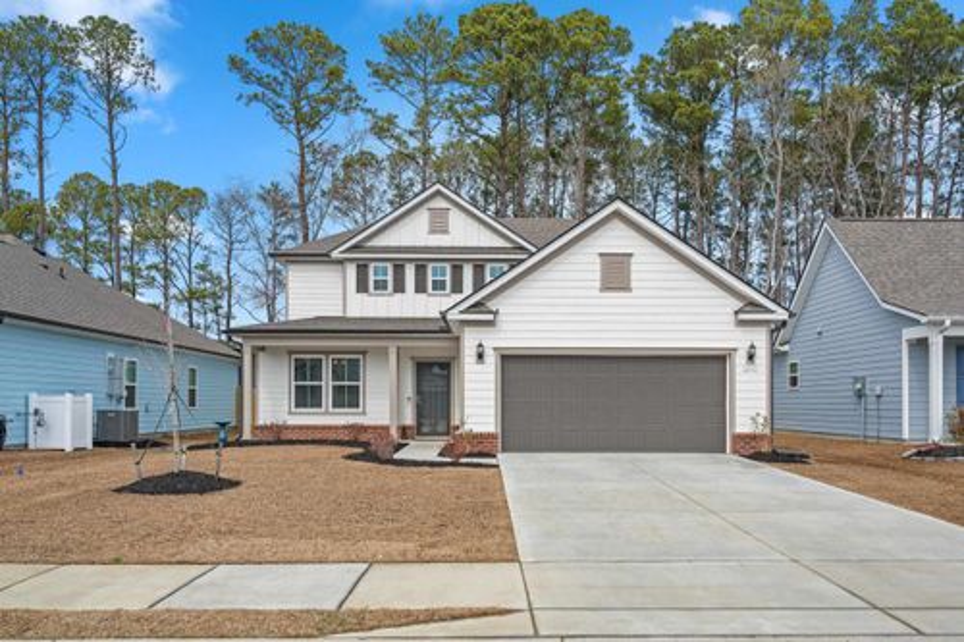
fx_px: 749
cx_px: 482
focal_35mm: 28
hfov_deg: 65.5
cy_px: 321
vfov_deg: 46.4
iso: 320
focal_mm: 28
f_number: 8
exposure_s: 1/250
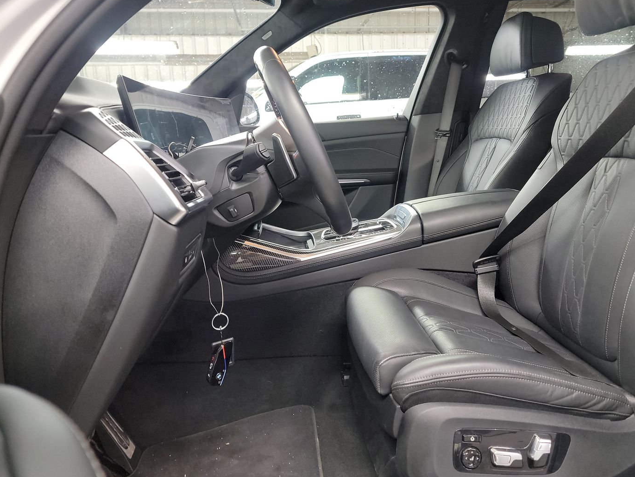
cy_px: 201
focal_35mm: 28
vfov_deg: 49.6
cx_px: 332
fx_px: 514
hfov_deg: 63.4
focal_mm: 6.7
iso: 775
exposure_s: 1/59
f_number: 1.8
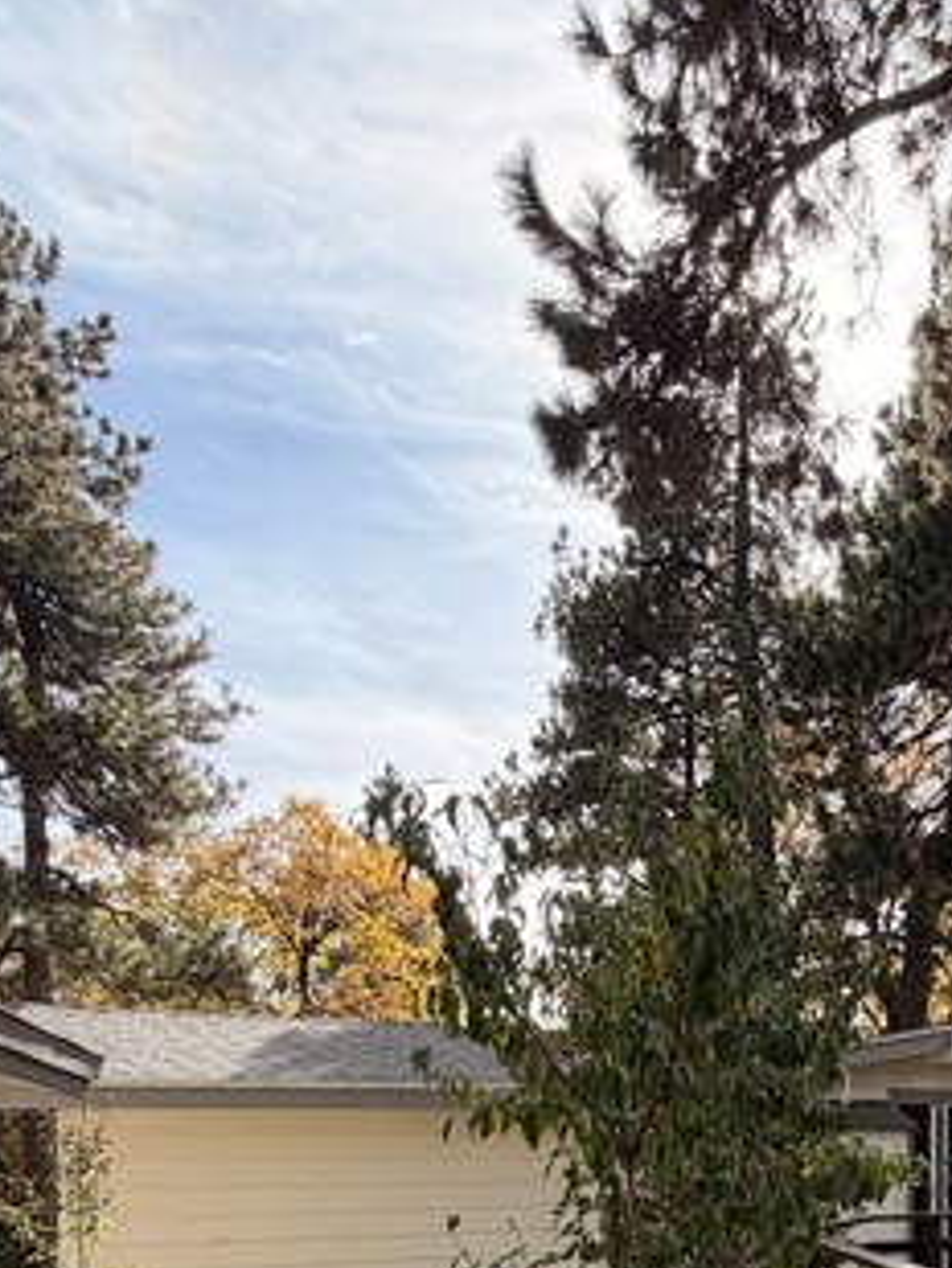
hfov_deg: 44.7
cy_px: 1133
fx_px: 1063
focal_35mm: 29
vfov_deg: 54.1
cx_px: 821
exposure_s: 1/554
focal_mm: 2.22
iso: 40
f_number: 2.2
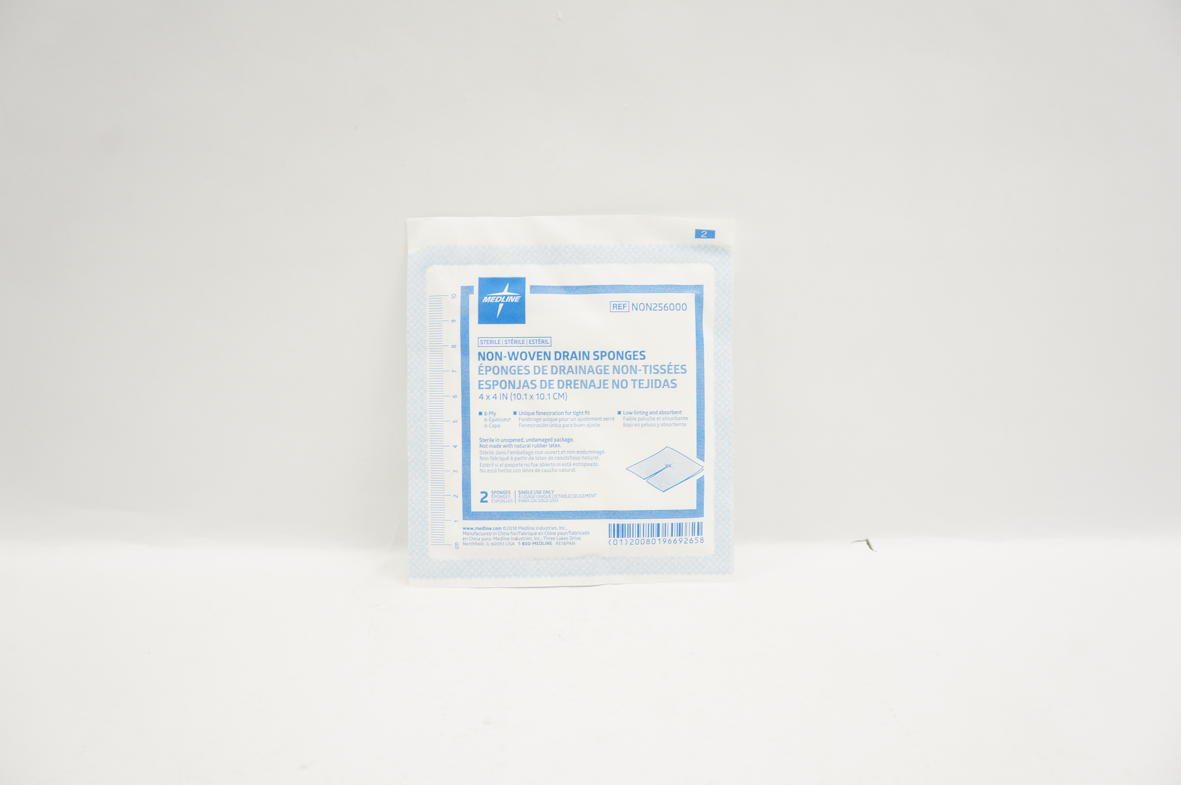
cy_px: 392
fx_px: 885
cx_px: 590
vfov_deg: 47.8
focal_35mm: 27
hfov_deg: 67.4
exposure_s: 1/25
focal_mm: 18
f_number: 7.1
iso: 200
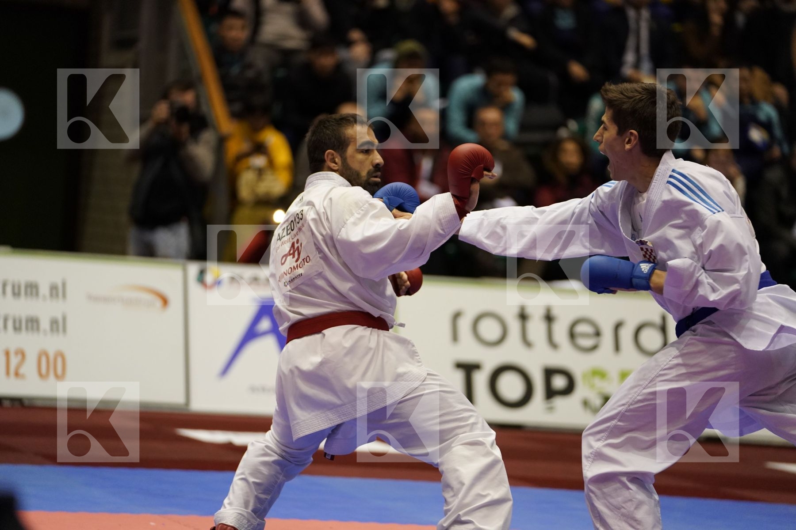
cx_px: 398
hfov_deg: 11.9
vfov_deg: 7.9
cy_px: 265
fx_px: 3825
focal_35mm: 173
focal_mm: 173
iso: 3200
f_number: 2.8
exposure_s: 1/1000
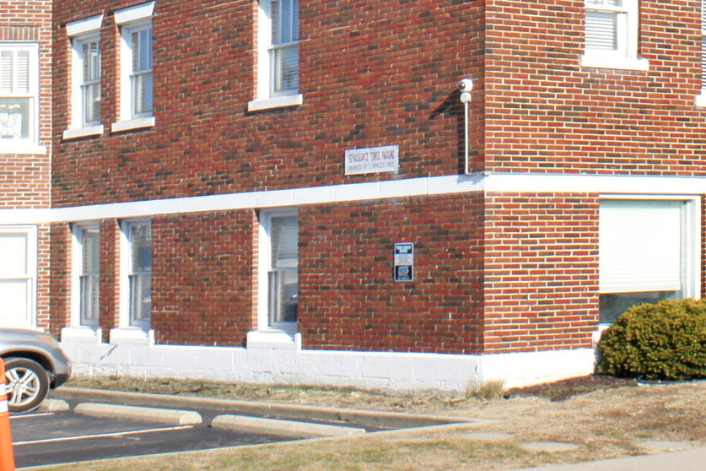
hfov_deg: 23.0
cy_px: -346
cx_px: 496
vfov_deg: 14.0
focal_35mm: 88
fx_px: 1726
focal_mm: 16
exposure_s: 1/100
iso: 200
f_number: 13
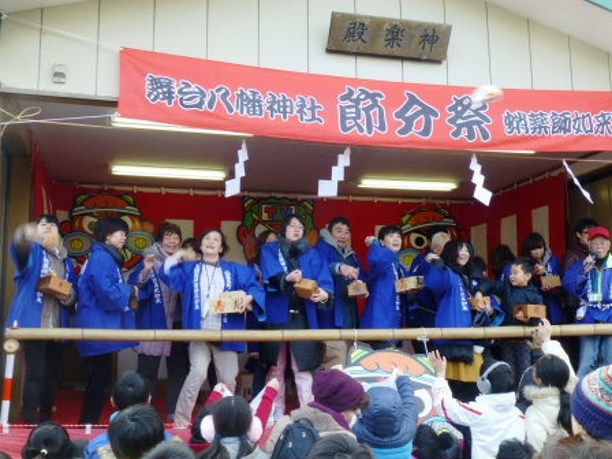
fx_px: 690
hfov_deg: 47.9
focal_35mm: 39
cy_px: 230
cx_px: 306
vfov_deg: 36.8
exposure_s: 1/60
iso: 100
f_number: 5.6
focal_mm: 6.9
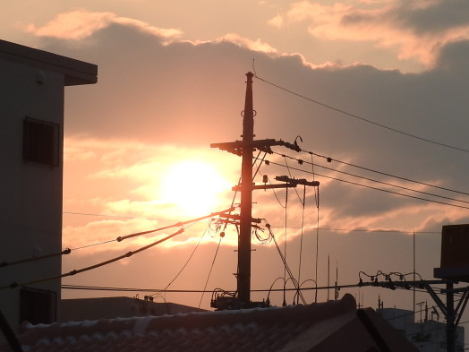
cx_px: 221
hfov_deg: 6.8
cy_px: 123
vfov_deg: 5.1
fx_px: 3970
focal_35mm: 293
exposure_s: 1/1000
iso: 100
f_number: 5.2
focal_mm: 26.9
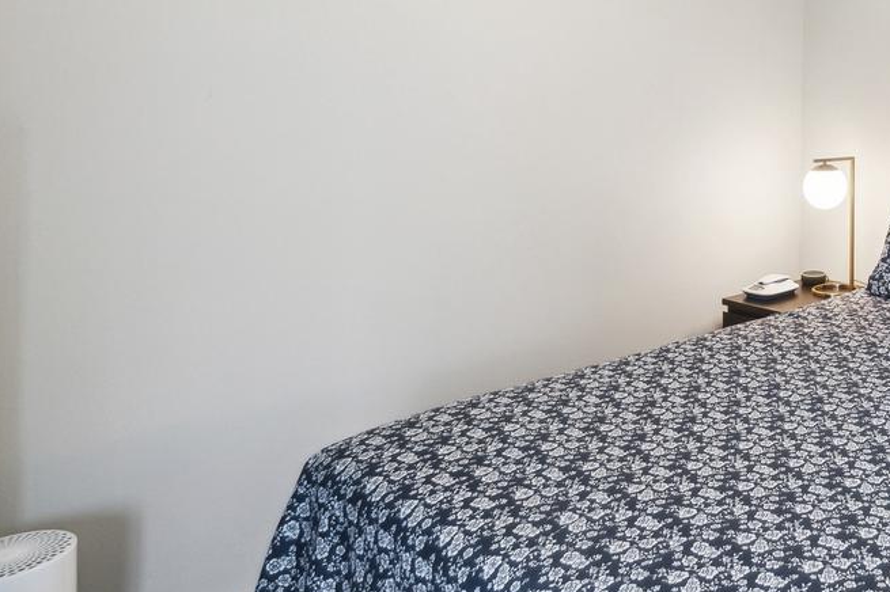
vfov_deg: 37.8
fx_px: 815
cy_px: 84
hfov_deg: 47.7
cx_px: 886
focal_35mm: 33
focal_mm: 10
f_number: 7.1
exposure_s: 1/15
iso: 200
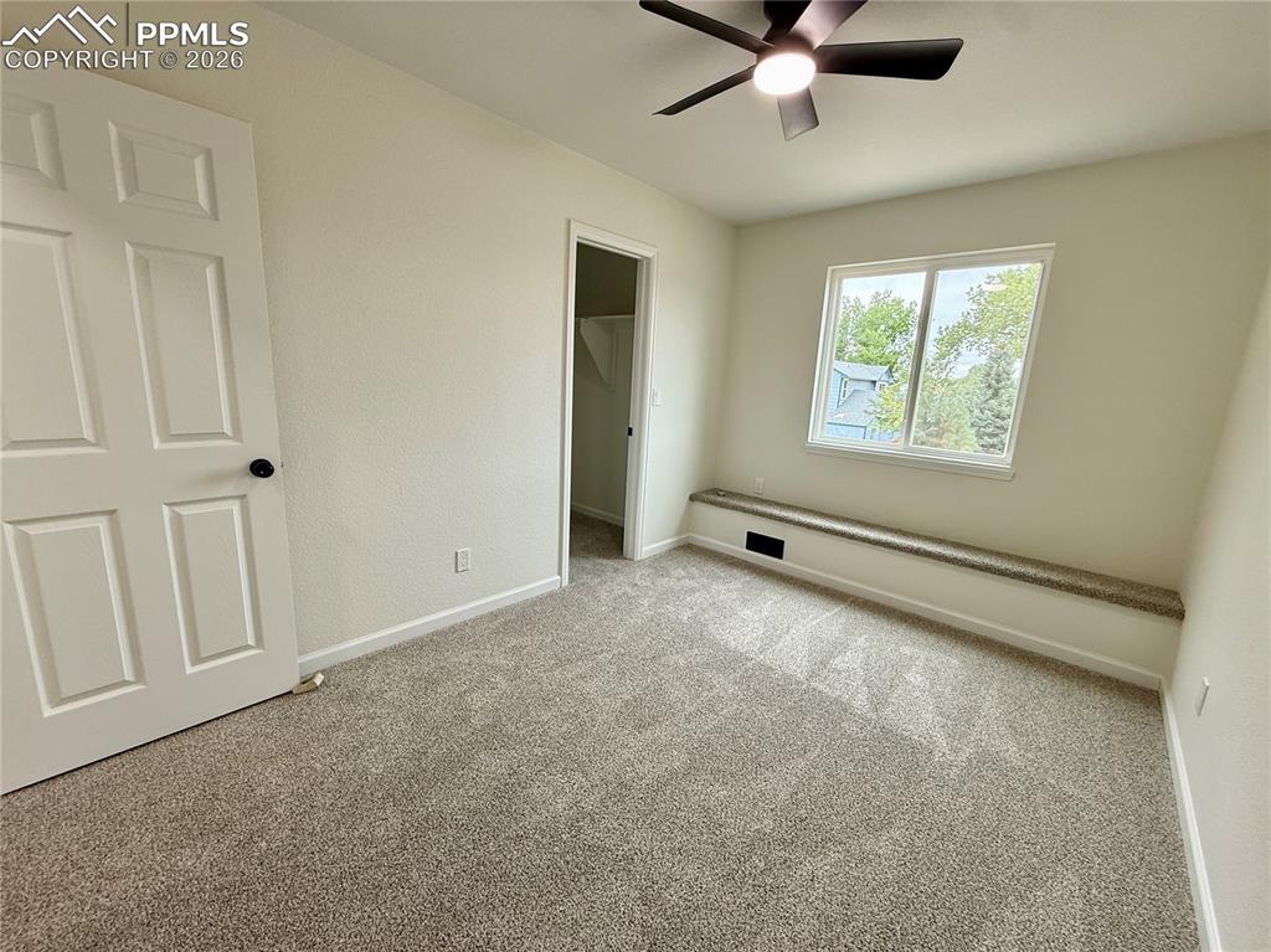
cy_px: 476
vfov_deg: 85.6
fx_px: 514
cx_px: 636
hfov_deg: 102.1
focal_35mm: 14
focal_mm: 2.22
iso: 64
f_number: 2.2
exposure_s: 1/106
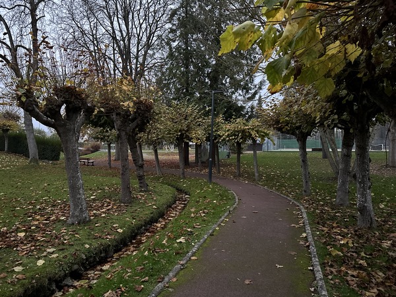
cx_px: 198
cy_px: 148
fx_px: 275
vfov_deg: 56.8
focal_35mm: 24
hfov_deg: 71.6
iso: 1250
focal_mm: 6.86
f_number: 1.78
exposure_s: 1/30
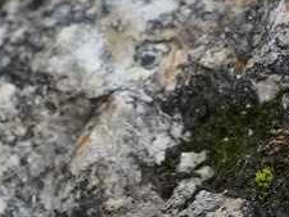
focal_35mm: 808
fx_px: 6749
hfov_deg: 2.4
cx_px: -346
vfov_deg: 1.8
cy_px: -755
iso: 2000
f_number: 9
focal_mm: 90
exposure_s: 1/320
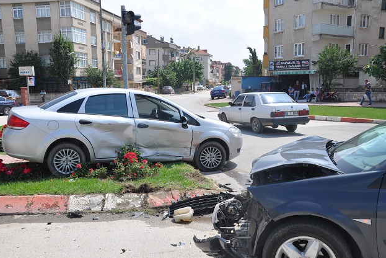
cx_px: 190
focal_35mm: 33
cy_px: 132
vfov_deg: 40.6
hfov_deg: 57.9
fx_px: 349
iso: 200
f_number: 10
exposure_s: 1/400
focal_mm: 21
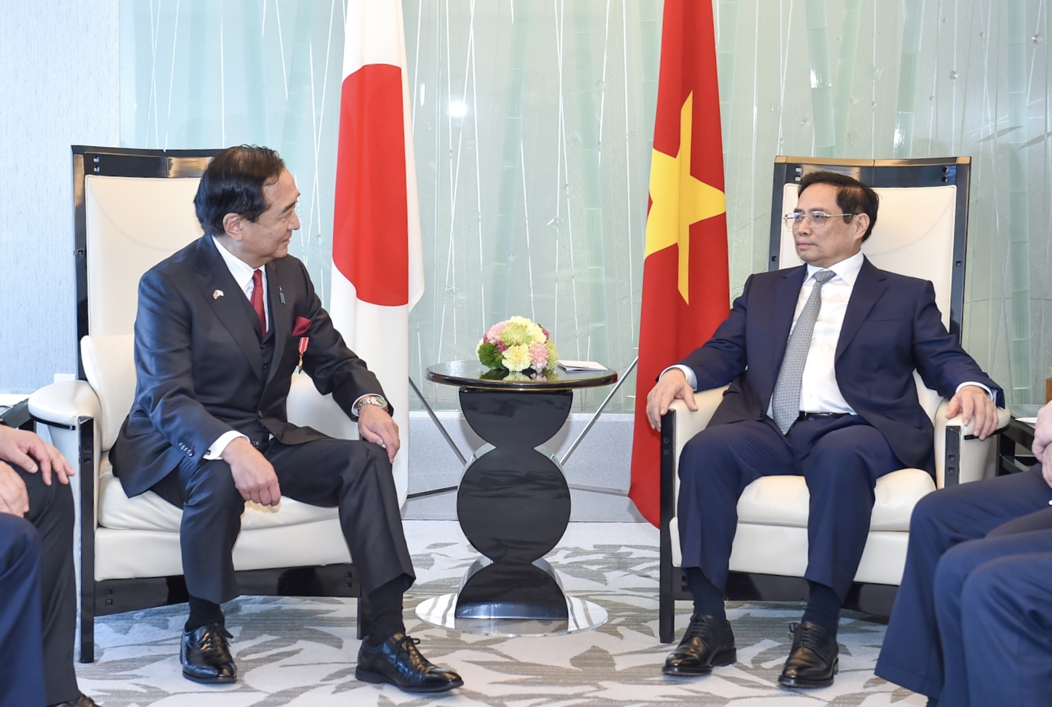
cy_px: 354
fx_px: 1611
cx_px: 526
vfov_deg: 24.8
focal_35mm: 55
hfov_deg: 36.2
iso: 640
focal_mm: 55
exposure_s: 1/125
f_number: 4
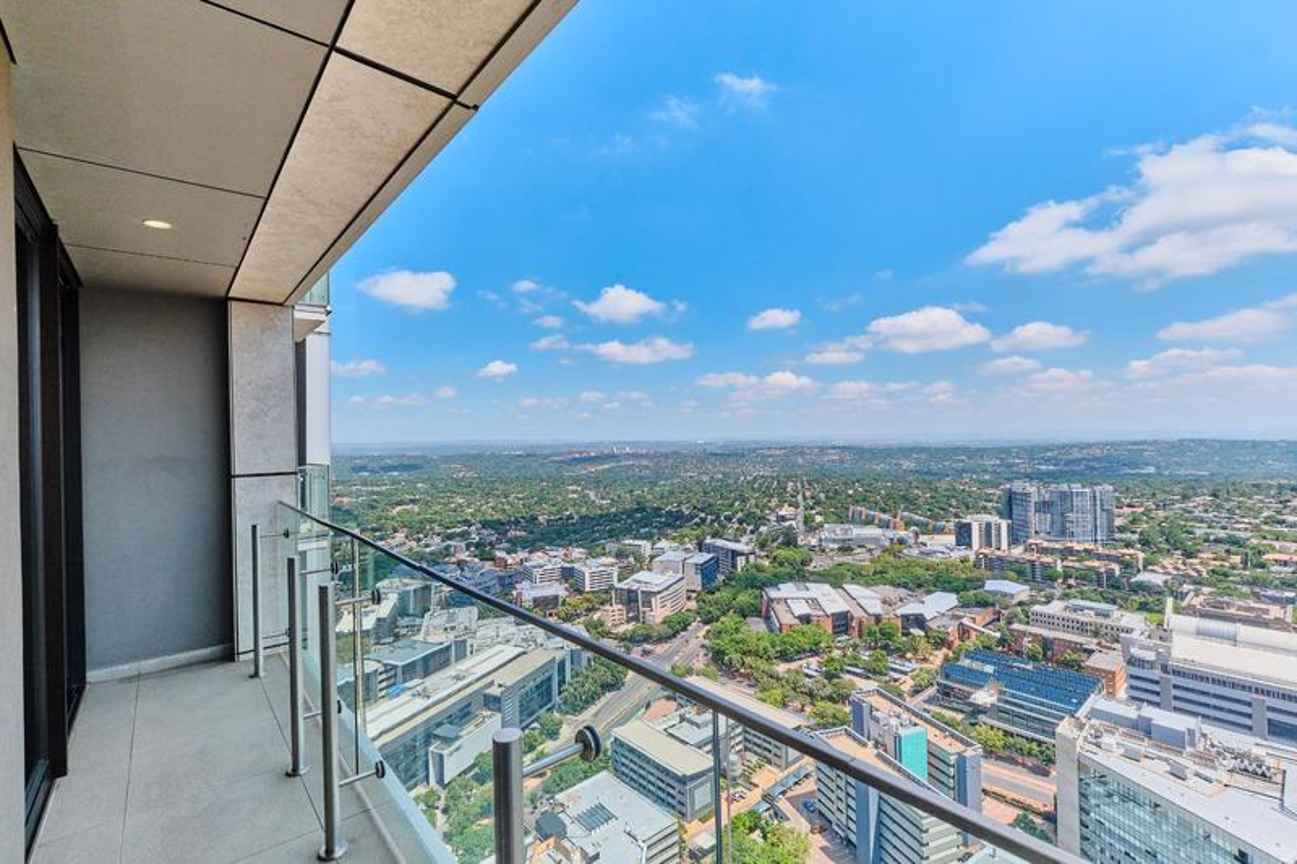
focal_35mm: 15
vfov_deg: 77.3
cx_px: 648
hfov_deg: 100.4
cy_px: 432
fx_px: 540
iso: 800
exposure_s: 1/1000
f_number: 8
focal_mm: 10
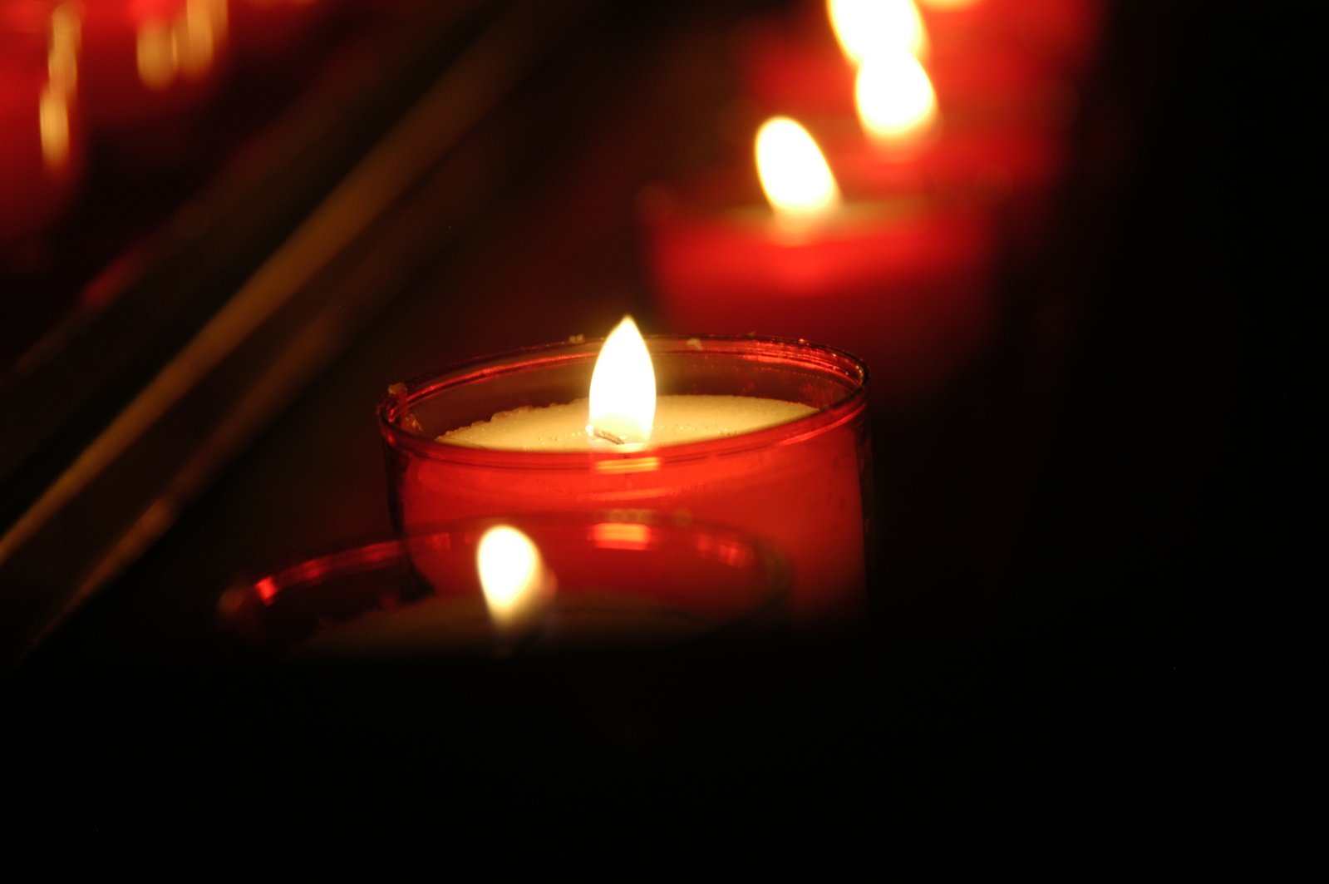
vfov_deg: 7.6
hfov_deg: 11.4
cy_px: 442
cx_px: 664
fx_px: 6639
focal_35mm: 180
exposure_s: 1/10
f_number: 5.6
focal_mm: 120
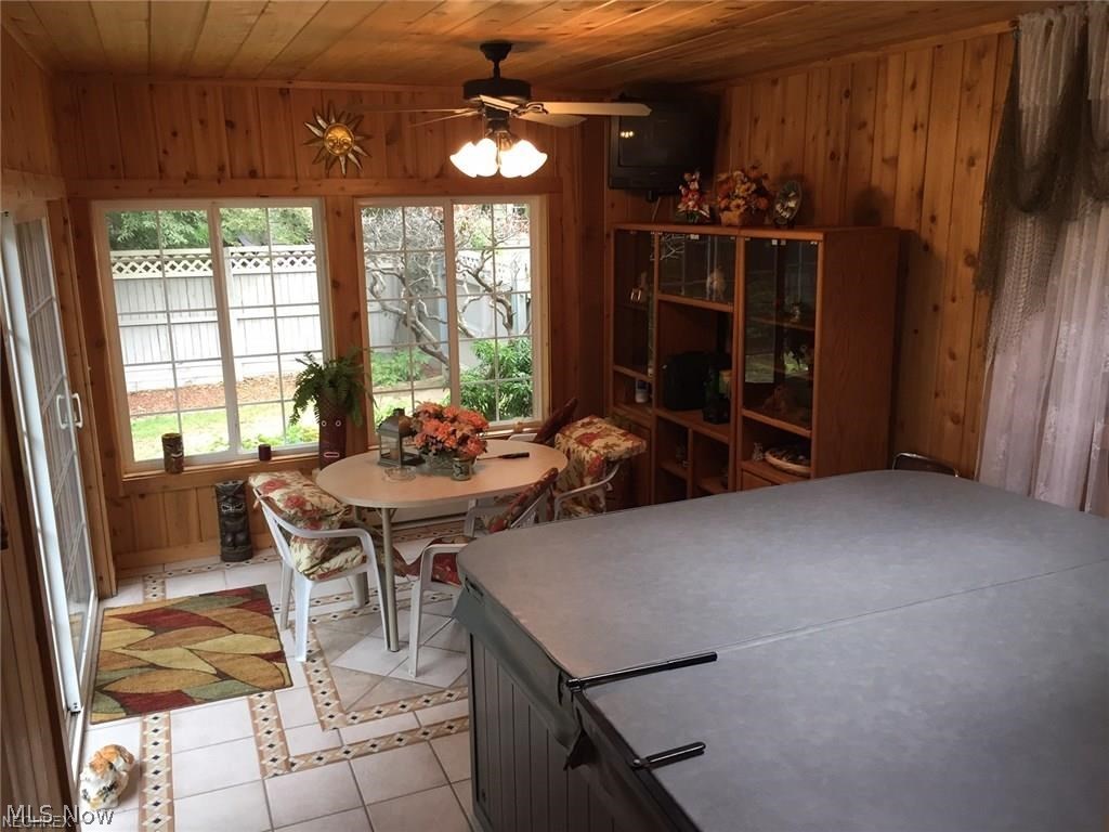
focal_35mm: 29
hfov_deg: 61.7
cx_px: 554
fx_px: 929
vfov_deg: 48.2
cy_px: 416
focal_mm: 4.15
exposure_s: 1/30
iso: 32
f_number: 2.2
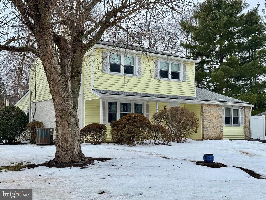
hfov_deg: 39.7
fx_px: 369
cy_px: 100
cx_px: 133
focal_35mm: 48
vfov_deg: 30.3
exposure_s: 1/1043
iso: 64
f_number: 1.78
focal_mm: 6.76
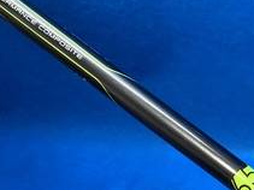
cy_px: 188
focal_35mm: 79
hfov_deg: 22.9
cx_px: 299
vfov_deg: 18.2
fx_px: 579
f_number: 1.8
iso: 125
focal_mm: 4.25
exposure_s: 1/60
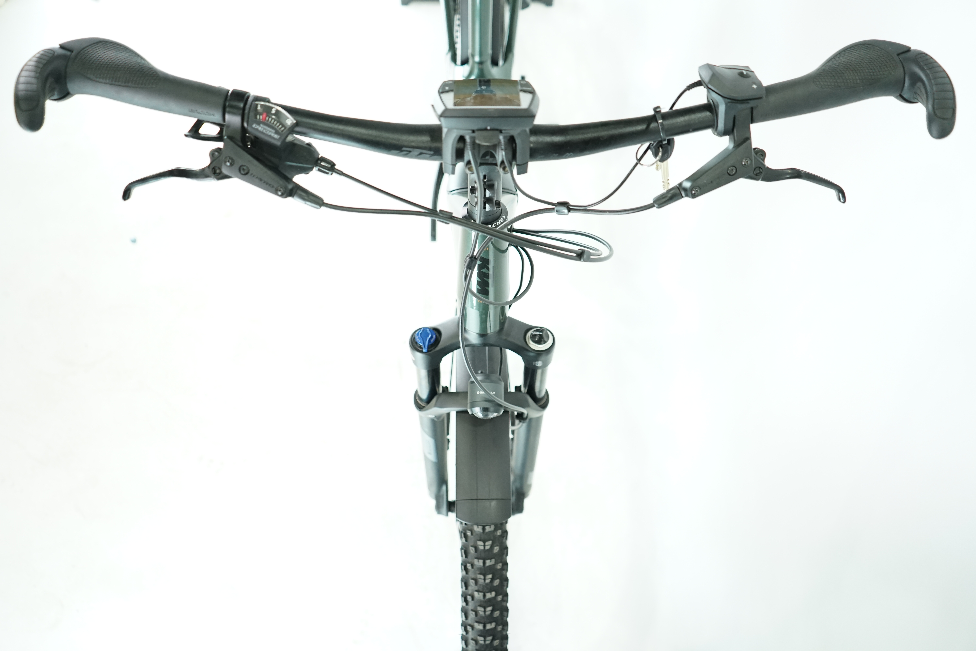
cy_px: 326
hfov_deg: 65.5
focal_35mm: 28
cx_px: 488
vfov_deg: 46.4
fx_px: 759
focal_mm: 28
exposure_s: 1/200
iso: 1600
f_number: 3.5
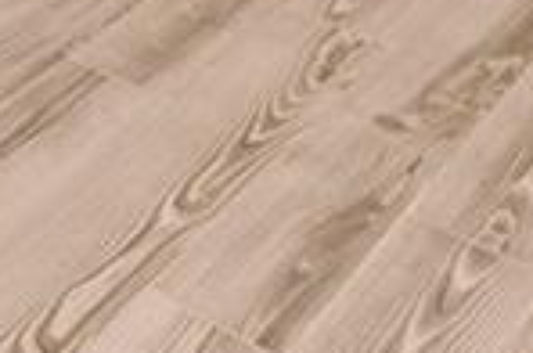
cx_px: -158
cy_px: -843
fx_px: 1536
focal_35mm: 104
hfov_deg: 18.3
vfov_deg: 9.1
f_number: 8
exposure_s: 1/8
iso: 400
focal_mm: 10
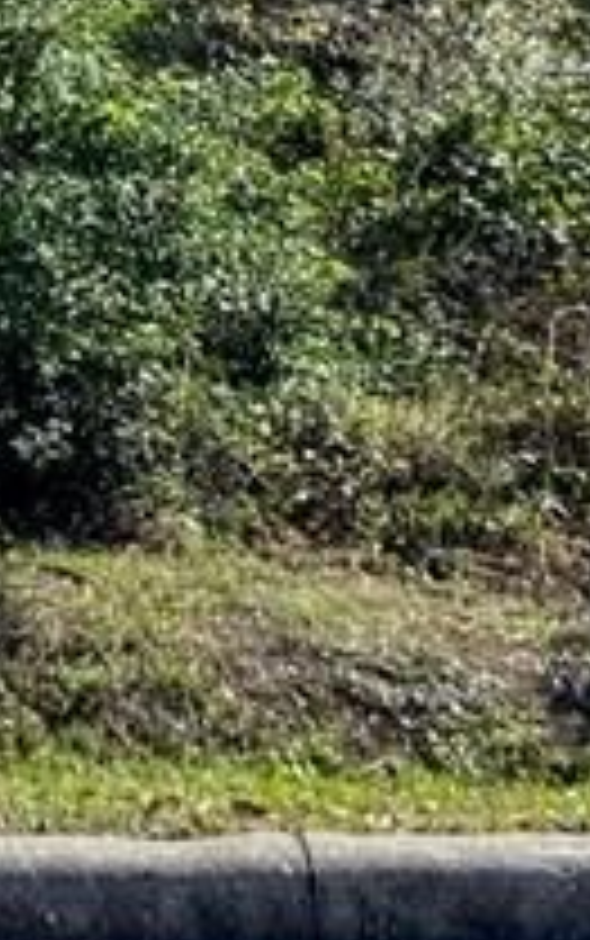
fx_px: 3466
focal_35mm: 135
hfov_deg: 9.4
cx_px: -396
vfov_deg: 15.0
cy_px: -175
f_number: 1.8
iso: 32
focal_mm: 4.25
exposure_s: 1/1727
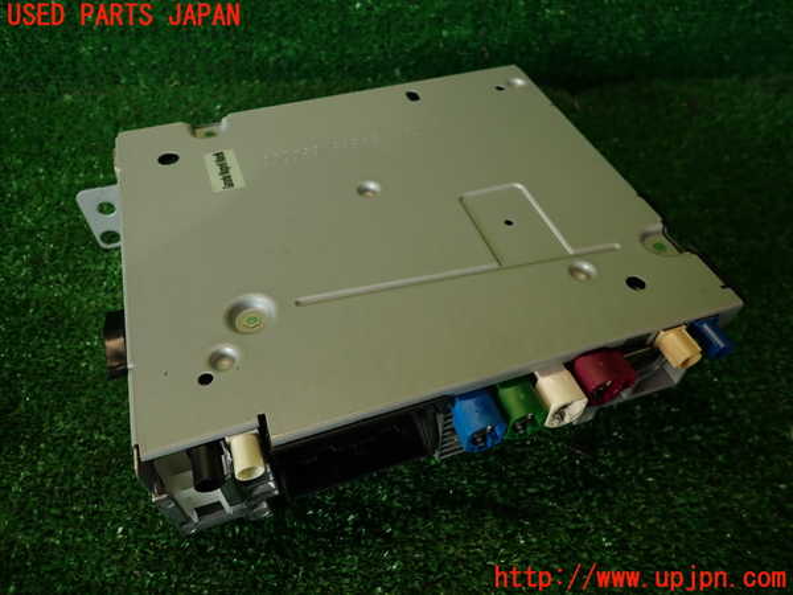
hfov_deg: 69.4
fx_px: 573
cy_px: 298
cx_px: 396
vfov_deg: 54.9
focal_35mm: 25
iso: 100
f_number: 2
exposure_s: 1/80
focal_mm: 4.5
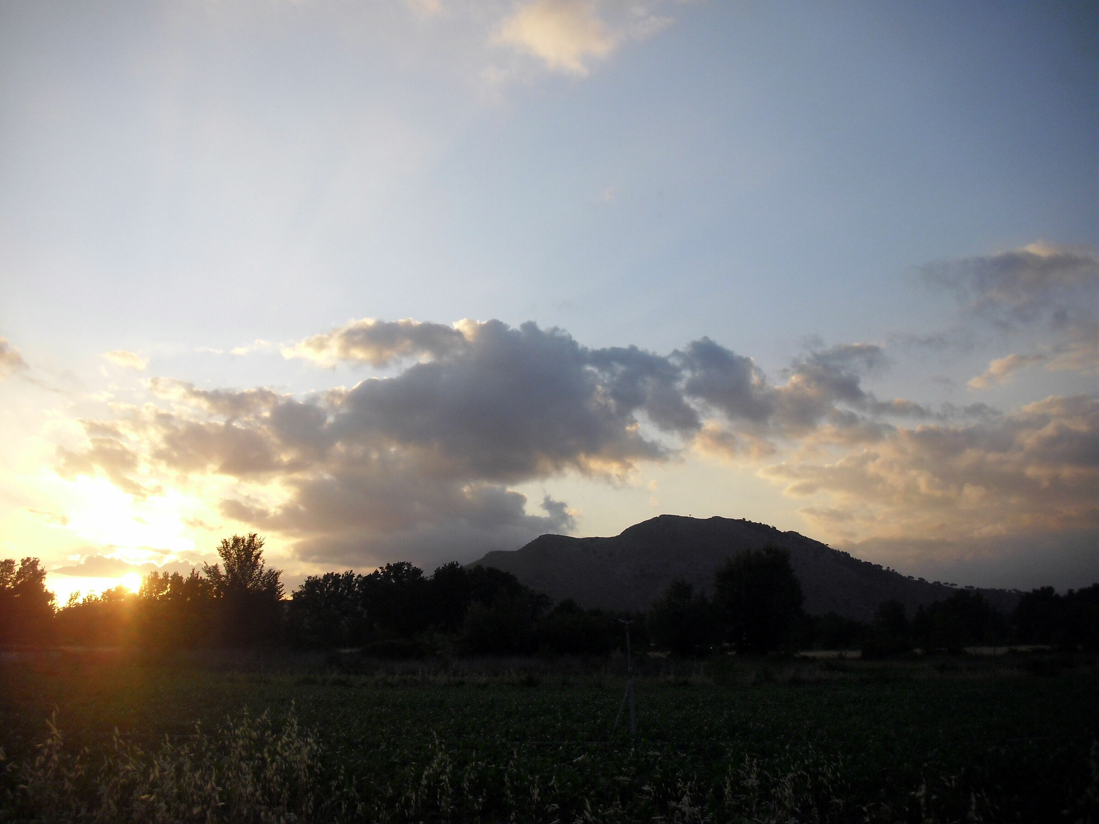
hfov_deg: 49.0
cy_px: 412
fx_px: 1206
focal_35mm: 38
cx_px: 550
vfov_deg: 37.7
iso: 100
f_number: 8
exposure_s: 1/100
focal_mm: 6.2
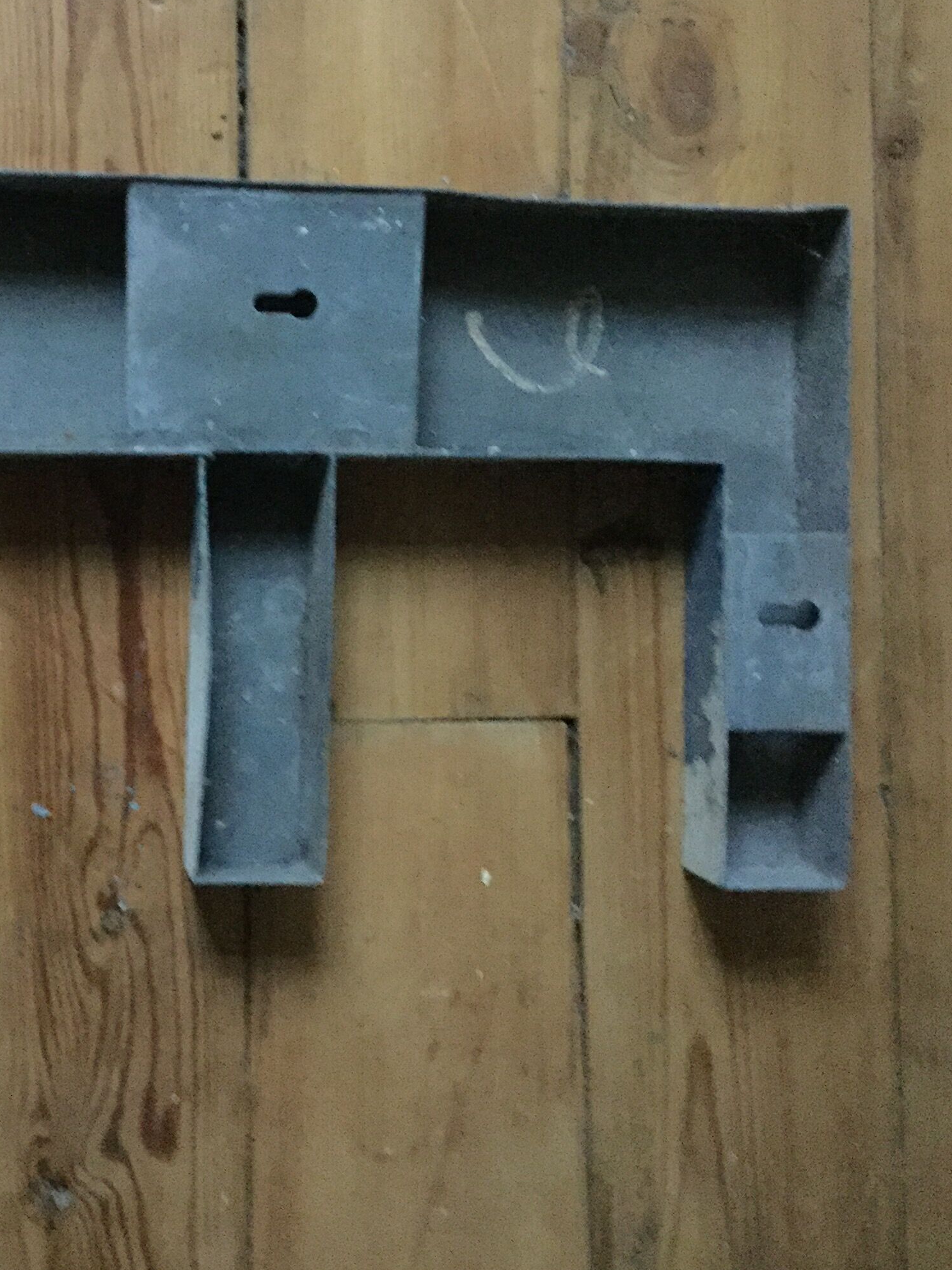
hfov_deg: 28.2
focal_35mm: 51
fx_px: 1870
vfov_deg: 37.3
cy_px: 496
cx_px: 259
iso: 800
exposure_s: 1/17
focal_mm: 3.3
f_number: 2.4
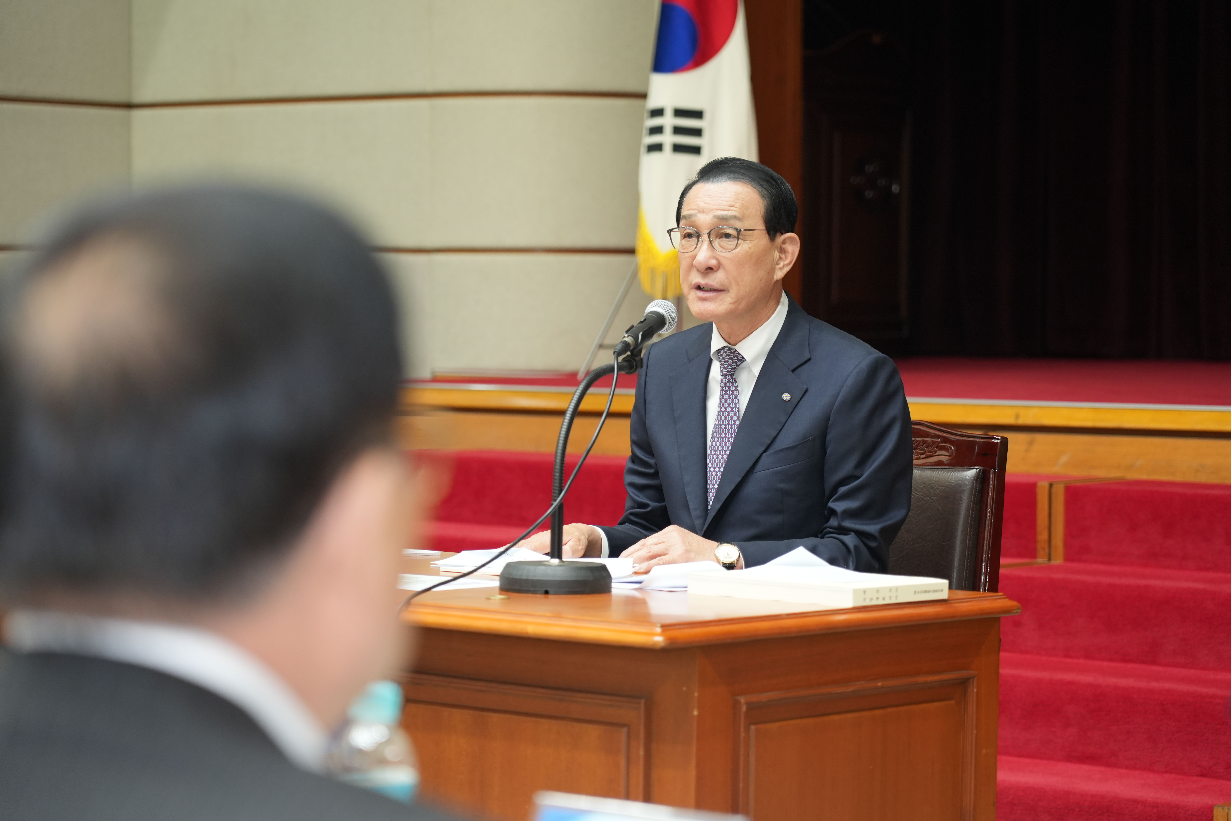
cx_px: 616
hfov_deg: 19.5
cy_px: 410
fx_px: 3590
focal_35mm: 105
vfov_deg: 13.0
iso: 1250
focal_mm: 105
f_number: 4
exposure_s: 1/200
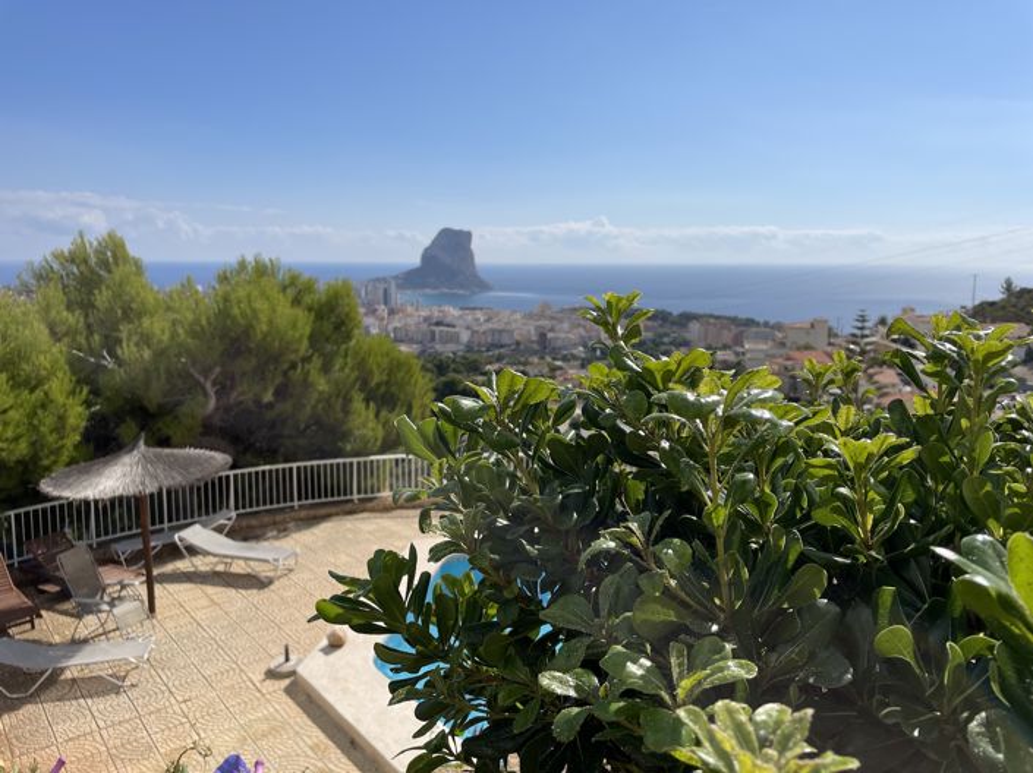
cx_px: 516
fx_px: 775
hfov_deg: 67.3
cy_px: 386
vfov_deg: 53.0
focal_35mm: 26
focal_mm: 4.2
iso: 32
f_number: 1.6
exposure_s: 1/6897
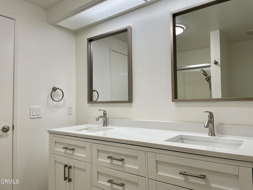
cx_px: 126
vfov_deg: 53.1
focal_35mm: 26
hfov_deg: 67.3
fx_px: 190
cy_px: 95
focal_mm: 4.2
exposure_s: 1/120
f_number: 1.6
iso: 50
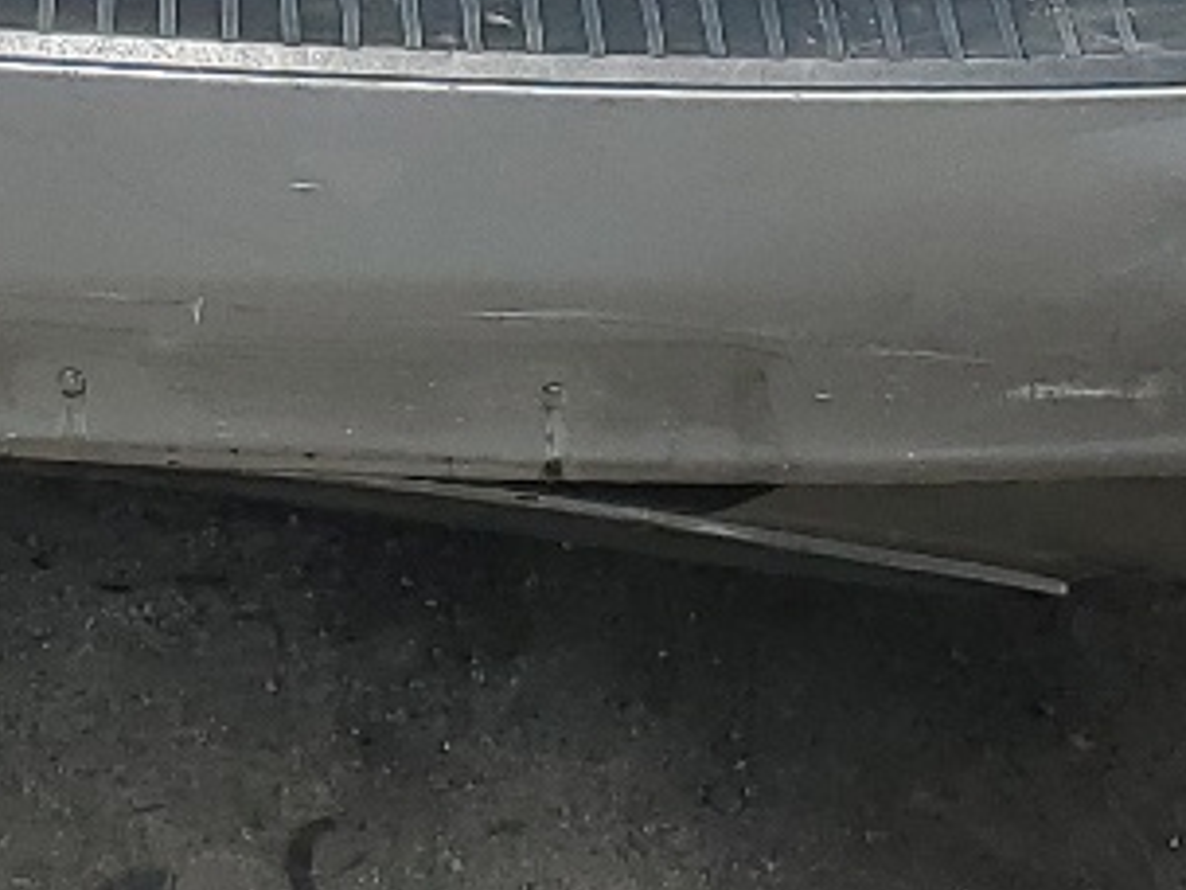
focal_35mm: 137
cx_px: -152
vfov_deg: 9.6
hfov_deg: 14.1
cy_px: -1226
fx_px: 4694
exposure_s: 1/5000
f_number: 1.5
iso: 50
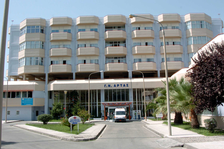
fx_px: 224
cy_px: 74
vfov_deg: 36.7
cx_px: 112
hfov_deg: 53.2
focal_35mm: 36
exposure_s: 1/320
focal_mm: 24
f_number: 8.5
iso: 200
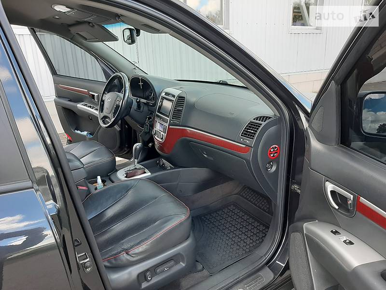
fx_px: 290
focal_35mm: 26
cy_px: 145
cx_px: 193
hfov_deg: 67.3
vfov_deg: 53.1
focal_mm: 3.9
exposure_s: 1/124
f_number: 1.7
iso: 40
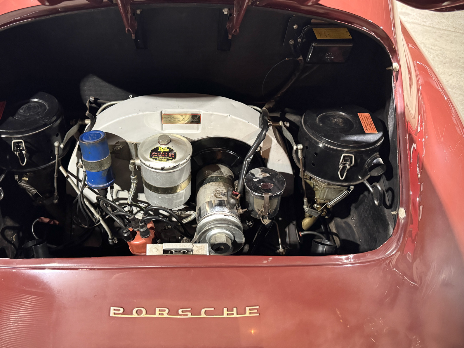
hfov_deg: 61.1
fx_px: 389
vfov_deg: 48.0
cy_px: 144
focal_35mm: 29
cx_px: 185
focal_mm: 6.76
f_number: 1.78
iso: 800
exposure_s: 1/33
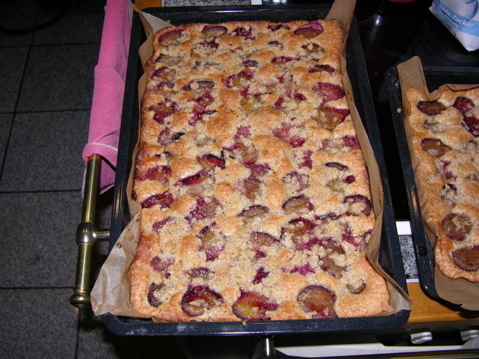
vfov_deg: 40.7
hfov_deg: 52.6
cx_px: 240
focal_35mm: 35
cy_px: 180
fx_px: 484
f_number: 2.8
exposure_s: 1/60.1
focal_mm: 8.9
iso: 50
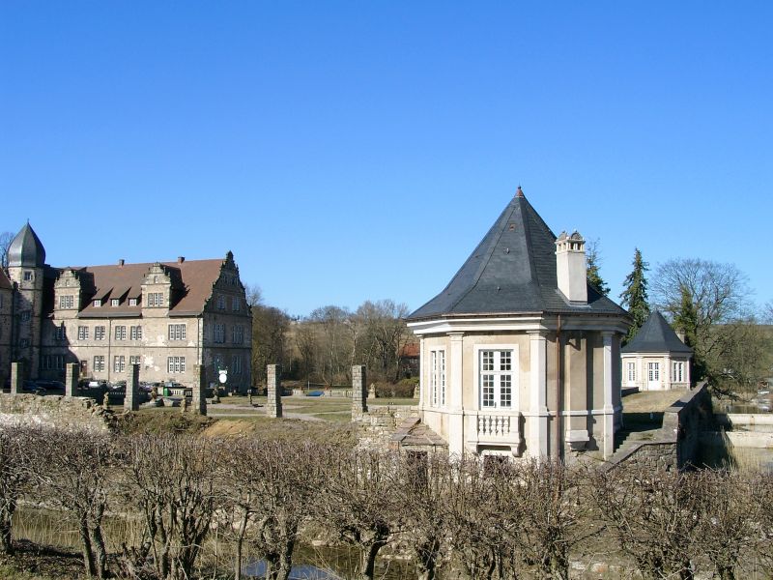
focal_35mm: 34
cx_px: 386
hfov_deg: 54.0
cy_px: 290
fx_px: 759
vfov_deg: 41.8
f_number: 4
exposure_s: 1/946
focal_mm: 7.13
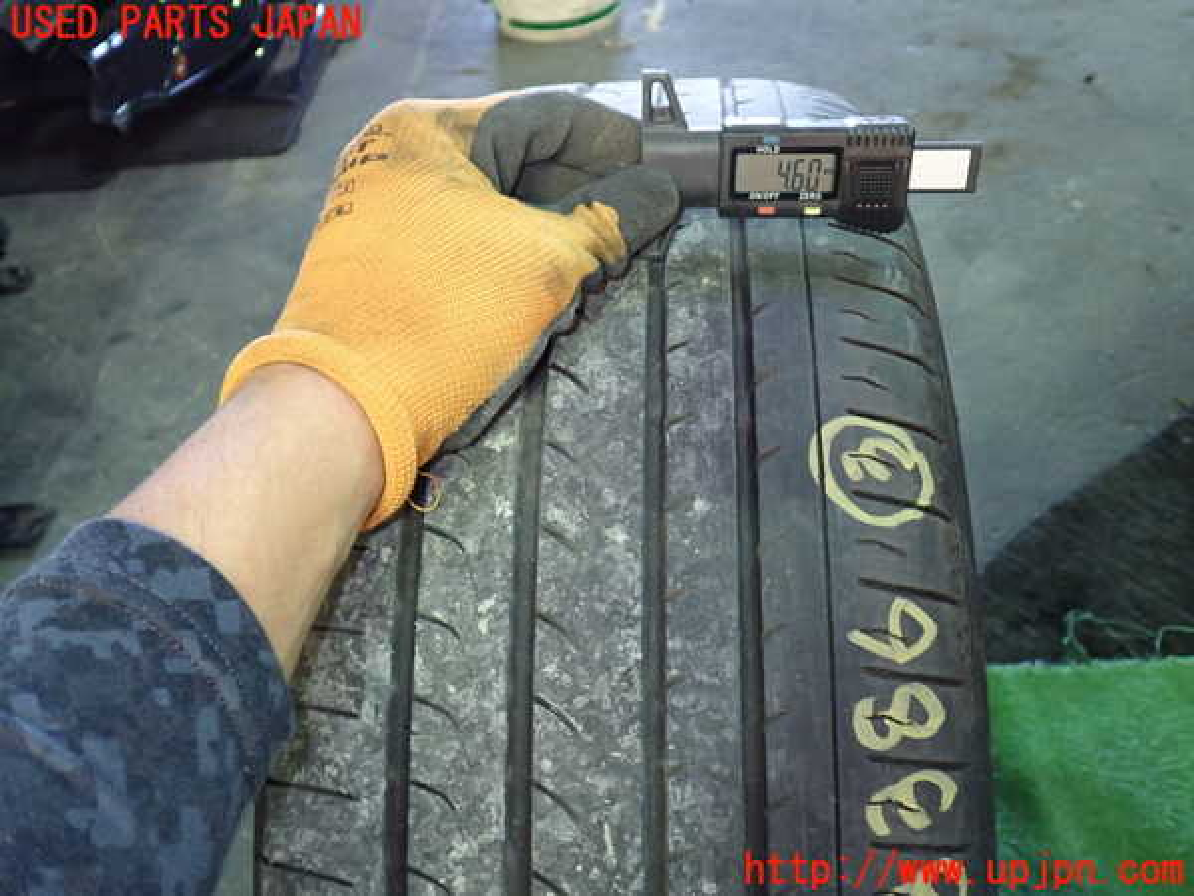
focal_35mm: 30
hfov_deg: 60.0
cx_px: 597
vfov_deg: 46.8
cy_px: 448
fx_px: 1035
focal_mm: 5.4
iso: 400
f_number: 2.3
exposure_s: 1/30
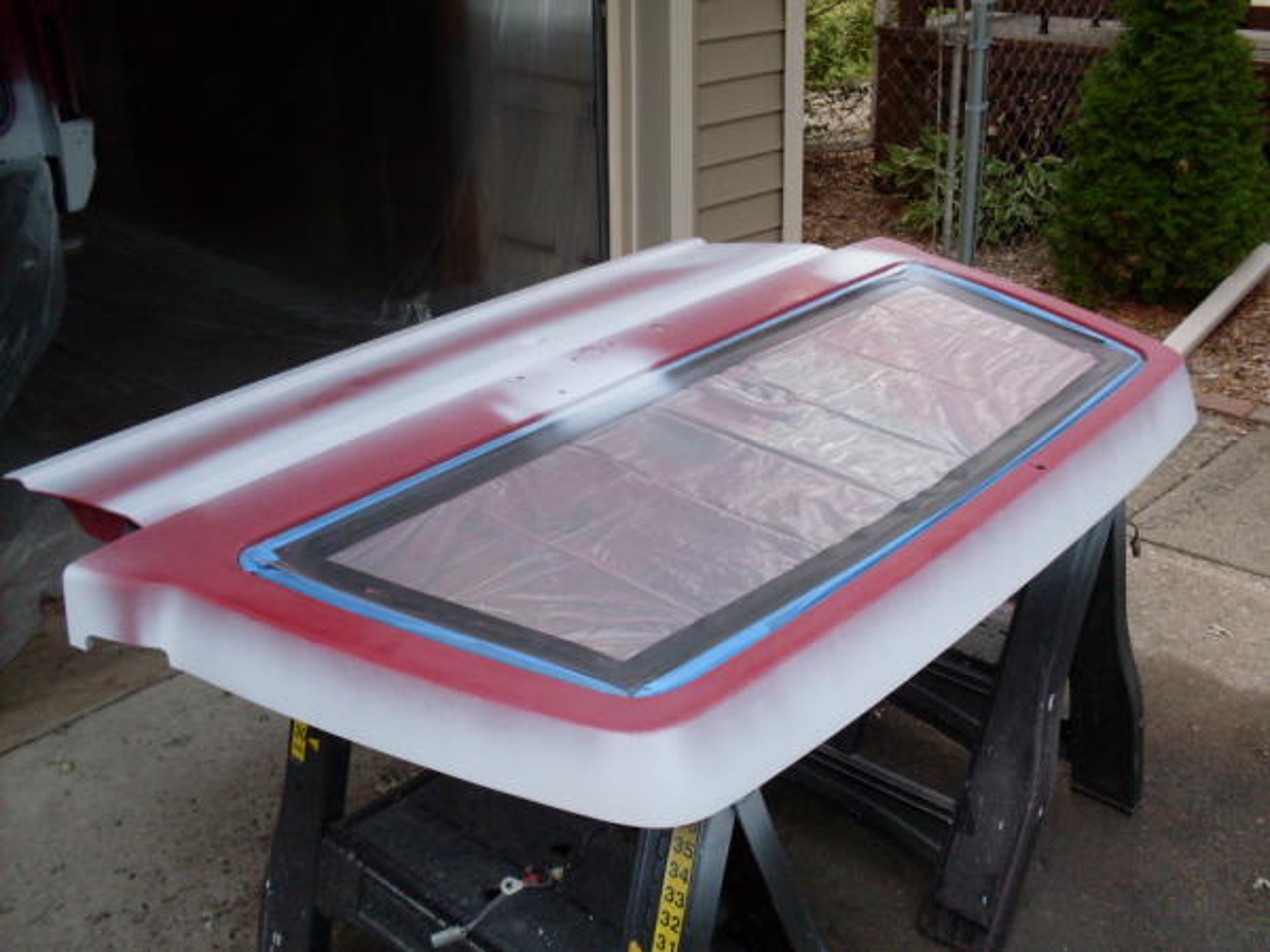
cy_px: 476
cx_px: 635
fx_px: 1394
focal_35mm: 38
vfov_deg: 37.7
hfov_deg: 49.0
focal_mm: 6.3
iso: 100
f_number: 2.8
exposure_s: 1/45
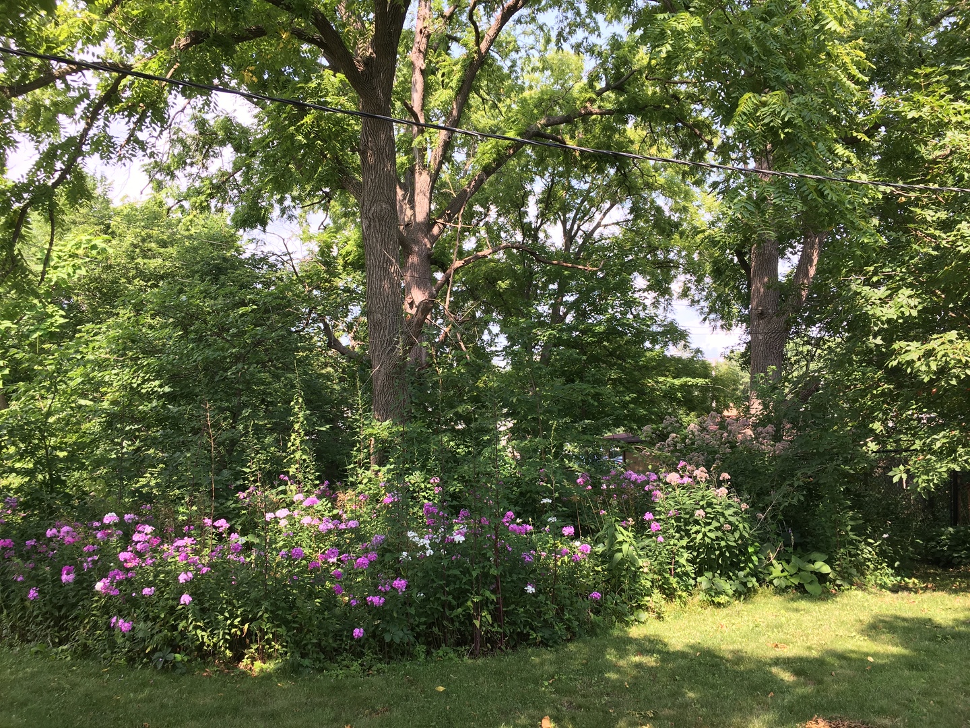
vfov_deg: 48.2
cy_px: 364
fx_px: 813
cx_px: 485
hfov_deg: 61.7
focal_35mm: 29
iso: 25
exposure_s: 1/189
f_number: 2.2
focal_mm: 4.15
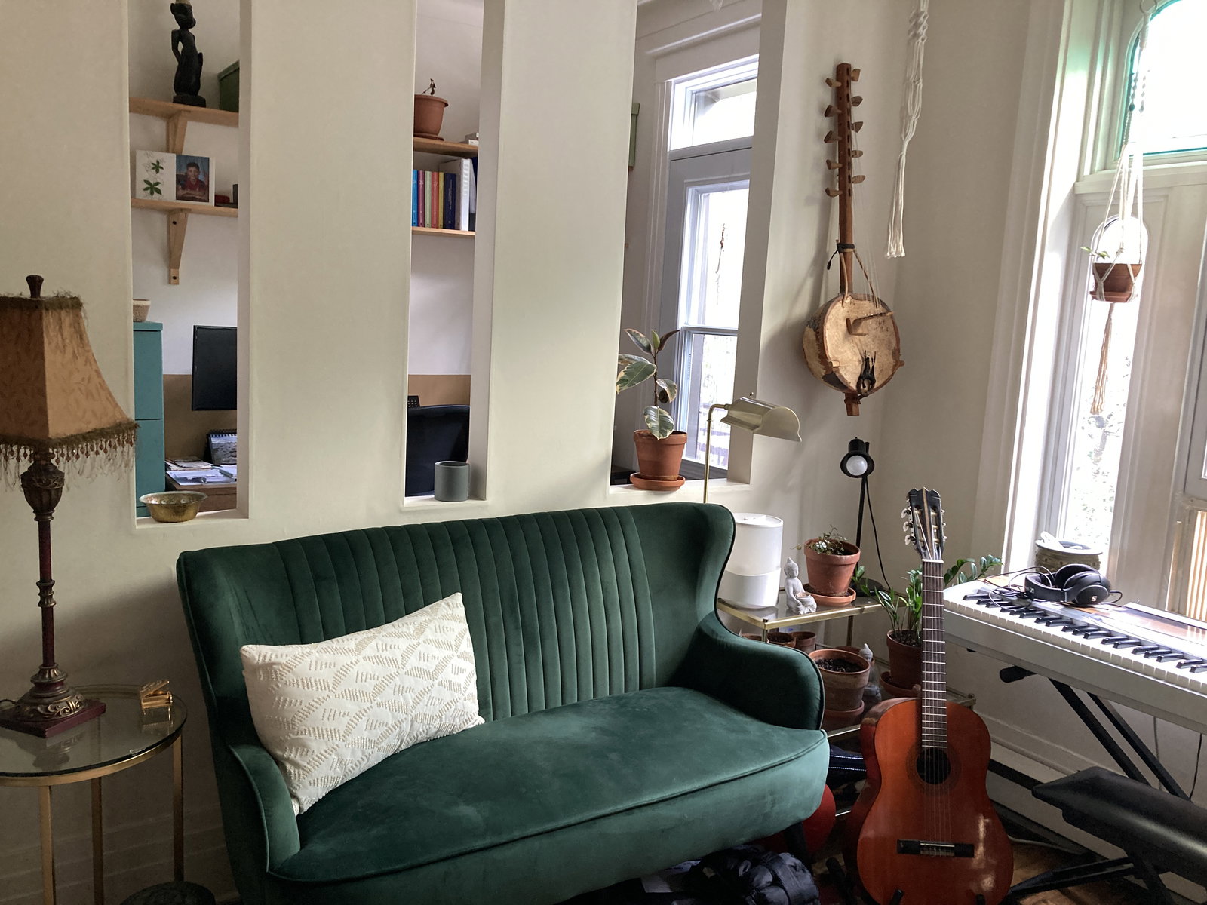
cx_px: 604
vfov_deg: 49.7
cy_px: 452
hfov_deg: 63.4
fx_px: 976
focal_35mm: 28
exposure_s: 1/60
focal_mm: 3.99
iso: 200
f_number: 1.8
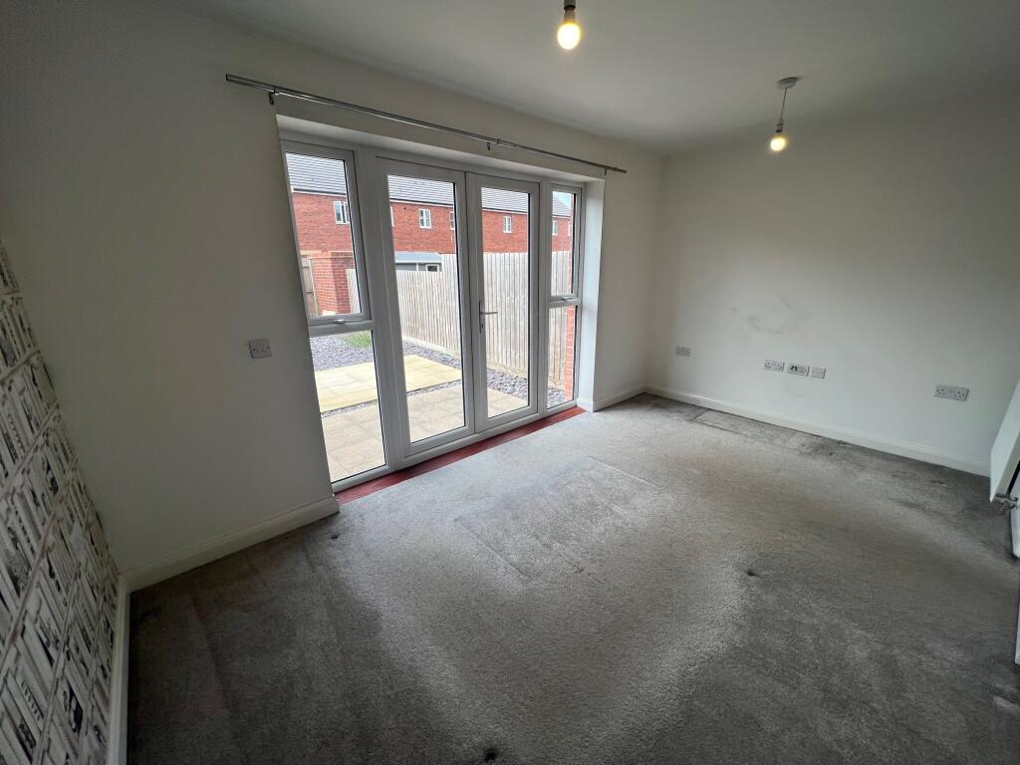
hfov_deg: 106.2
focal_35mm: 13
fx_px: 383
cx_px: 510
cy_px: 382
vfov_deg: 89.9
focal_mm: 1.57
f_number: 1.8
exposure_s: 1/501
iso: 32
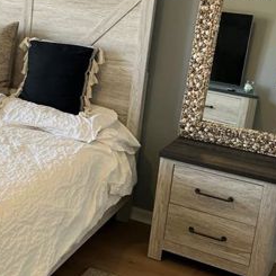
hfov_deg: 23.9
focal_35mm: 66
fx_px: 595
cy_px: 100
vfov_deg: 26.0
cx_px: -51
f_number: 1.5
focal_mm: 5.7
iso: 80
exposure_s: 1/121
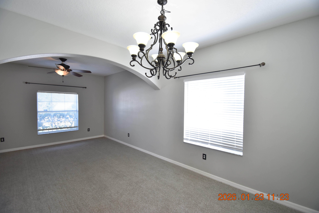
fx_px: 133
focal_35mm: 15
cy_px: 106
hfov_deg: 100.4
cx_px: 160
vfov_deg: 77.3
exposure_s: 1/180
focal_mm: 10
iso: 800
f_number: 3.5
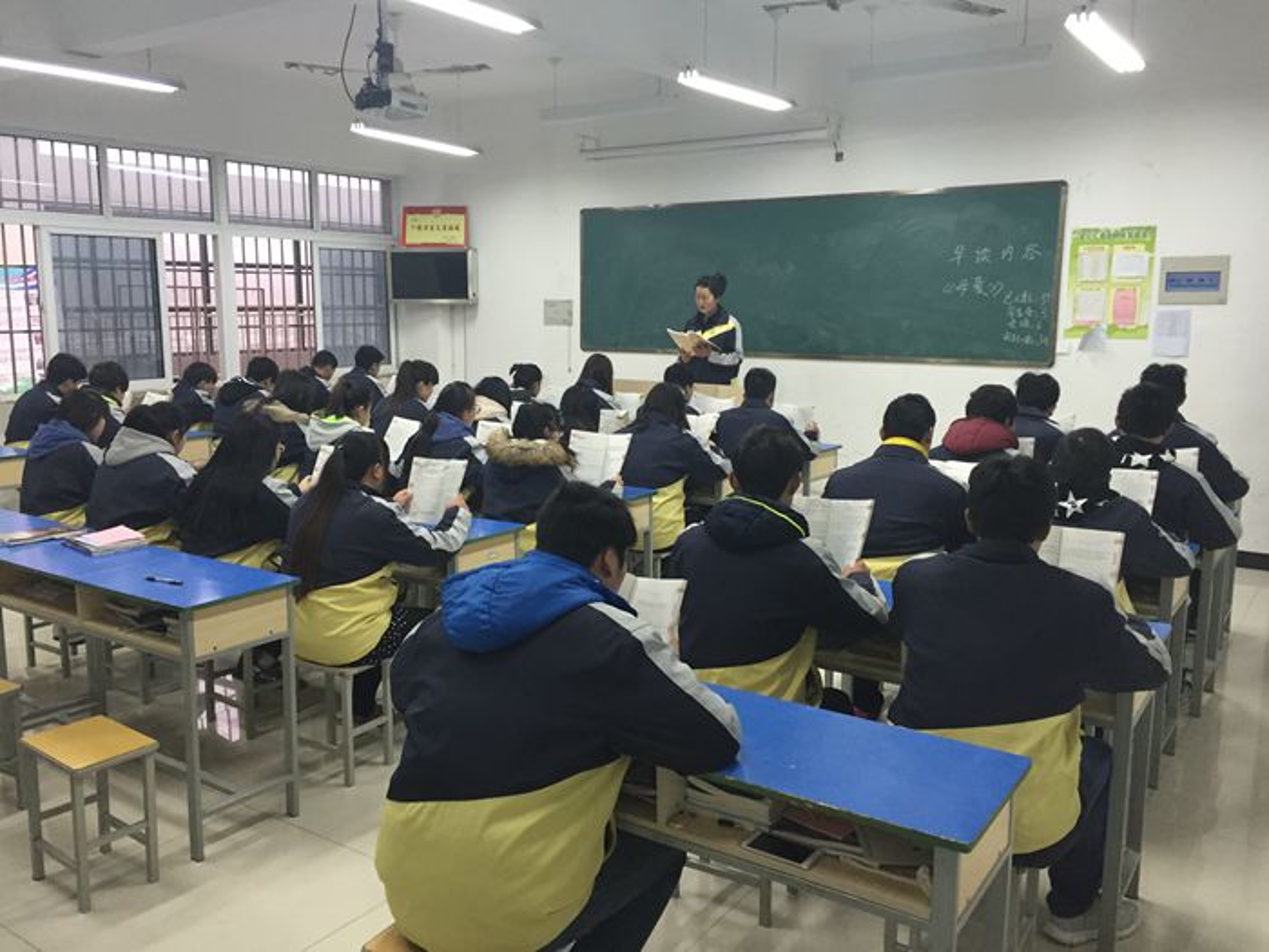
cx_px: 634
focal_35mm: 29
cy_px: 476
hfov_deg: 61.7
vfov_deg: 48.2
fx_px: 1063
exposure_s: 1/33
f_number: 2.2
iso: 160
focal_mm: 4.15
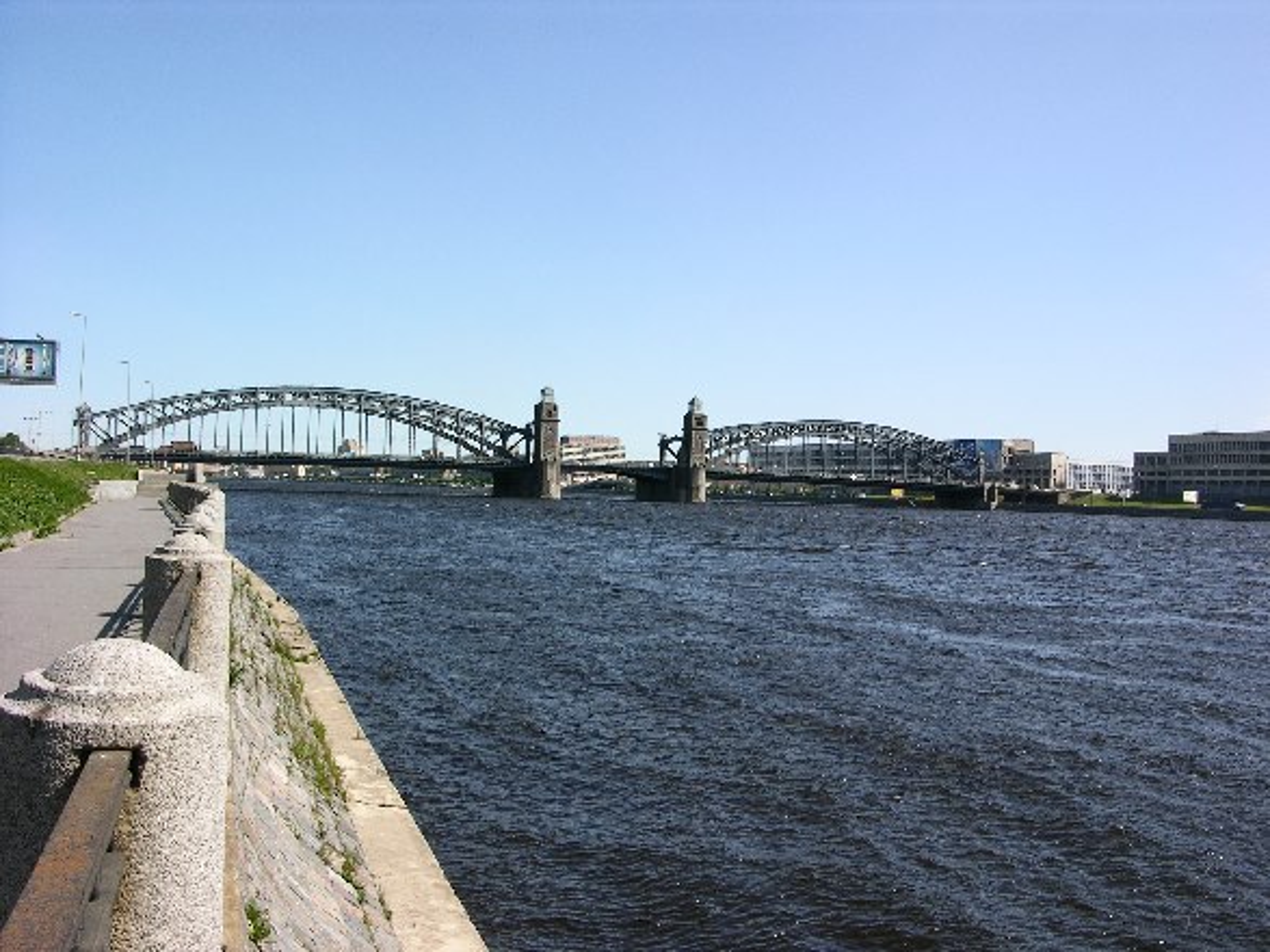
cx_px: 635
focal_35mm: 35
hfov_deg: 52.6
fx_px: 1284
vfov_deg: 40.7
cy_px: 476
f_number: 8
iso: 50
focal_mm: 8.9
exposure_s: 1/126
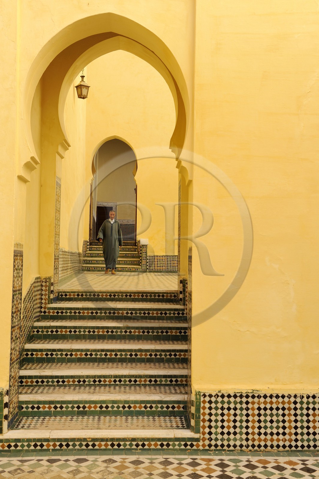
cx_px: 160
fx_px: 506
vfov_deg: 50.7
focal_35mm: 38
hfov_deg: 35.0
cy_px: 240
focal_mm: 38
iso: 400
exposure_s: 1/160
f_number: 11
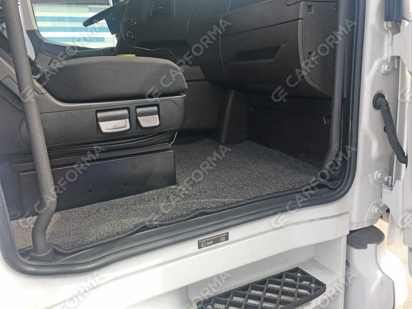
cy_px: 154
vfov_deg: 48.2
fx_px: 345
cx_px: 206
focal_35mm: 29
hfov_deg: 61.7
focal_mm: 4.15
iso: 25
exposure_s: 1/283
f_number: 2.2
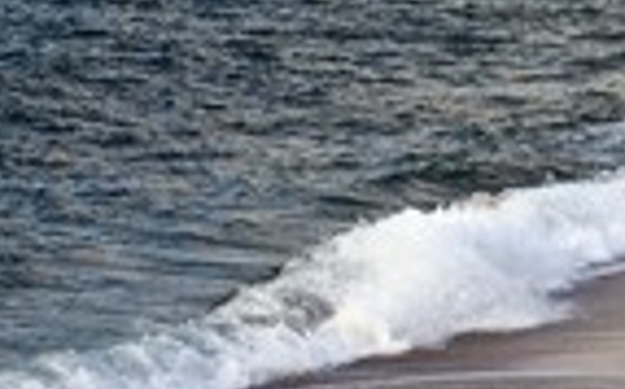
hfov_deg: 3.5
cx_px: 813
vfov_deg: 2.2
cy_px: 52
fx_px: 10174
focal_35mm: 598
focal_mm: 200
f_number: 9
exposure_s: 1/250
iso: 200
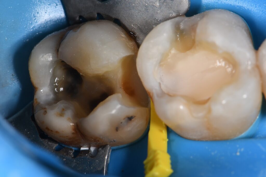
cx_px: 133
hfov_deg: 13.1
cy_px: 88
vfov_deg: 8.7
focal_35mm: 157
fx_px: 1160
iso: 200
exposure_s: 1/200
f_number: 32
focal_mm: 105
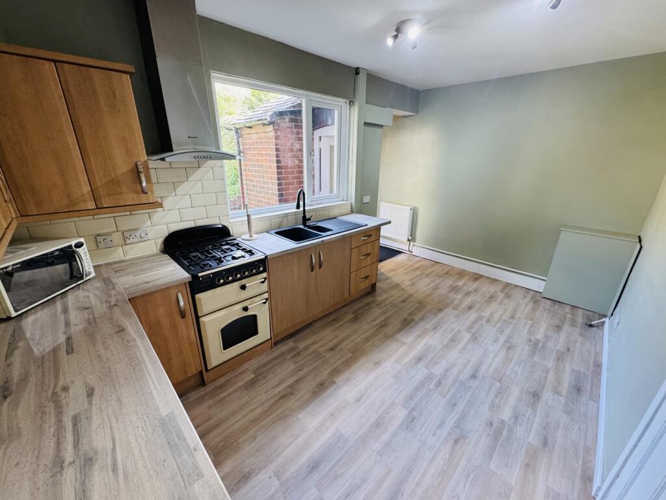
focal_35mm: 14
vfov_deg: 85.7
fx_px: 269
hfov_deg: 102.1
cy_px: 250
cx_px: 333
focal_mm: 2.22
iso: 250
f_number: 2.2
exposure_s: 1/99
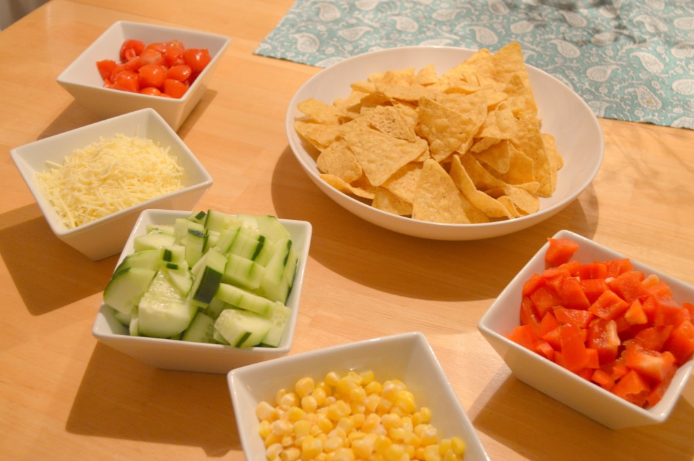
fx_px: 838
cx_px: 347
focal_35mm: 44
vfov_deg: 30.8
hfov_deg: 45.0
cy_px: 230
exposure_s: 1/15
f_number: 4.5
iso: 900
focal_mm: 29
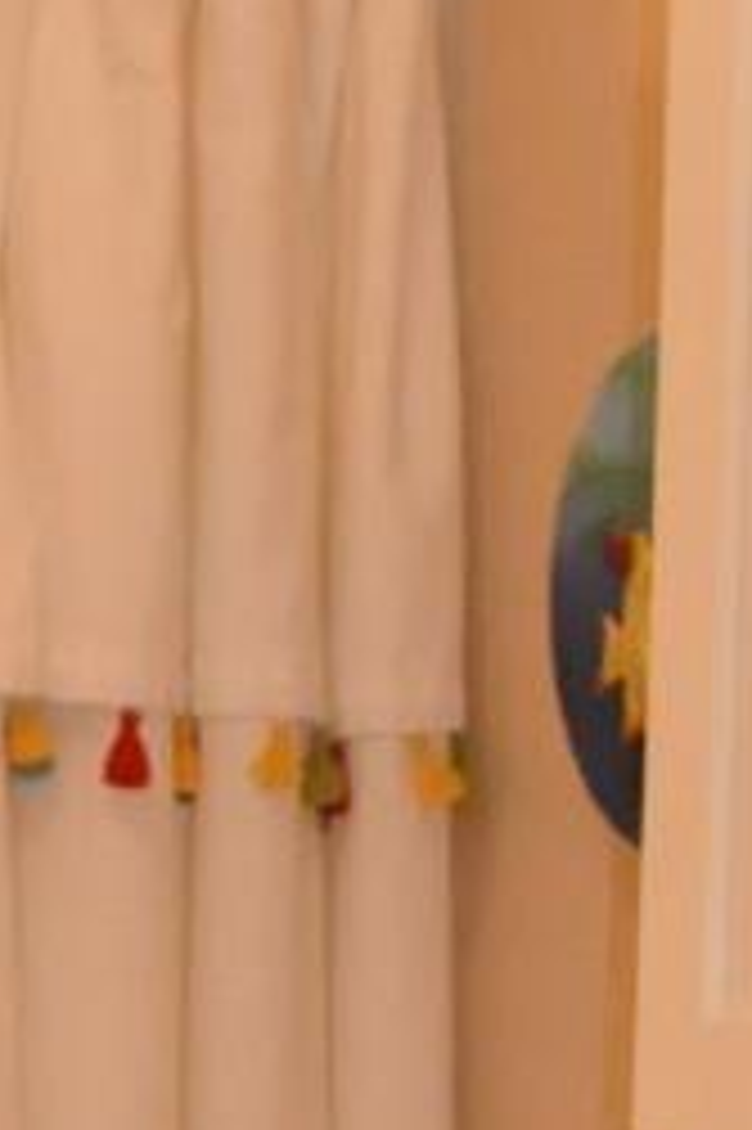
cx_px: 964
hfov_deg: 6.3
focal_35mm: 215
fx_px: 6745
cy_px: 1868
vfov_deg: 9.2
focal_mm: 18
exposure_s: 1/200
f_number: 6.3
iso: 3200
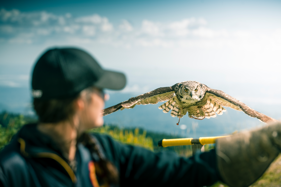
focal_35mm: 135
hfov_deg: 15.2
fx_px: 1054
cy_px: 94
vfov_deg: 10.2
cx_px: 140
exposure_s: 1/1600
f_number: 5
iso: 320
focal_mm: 135
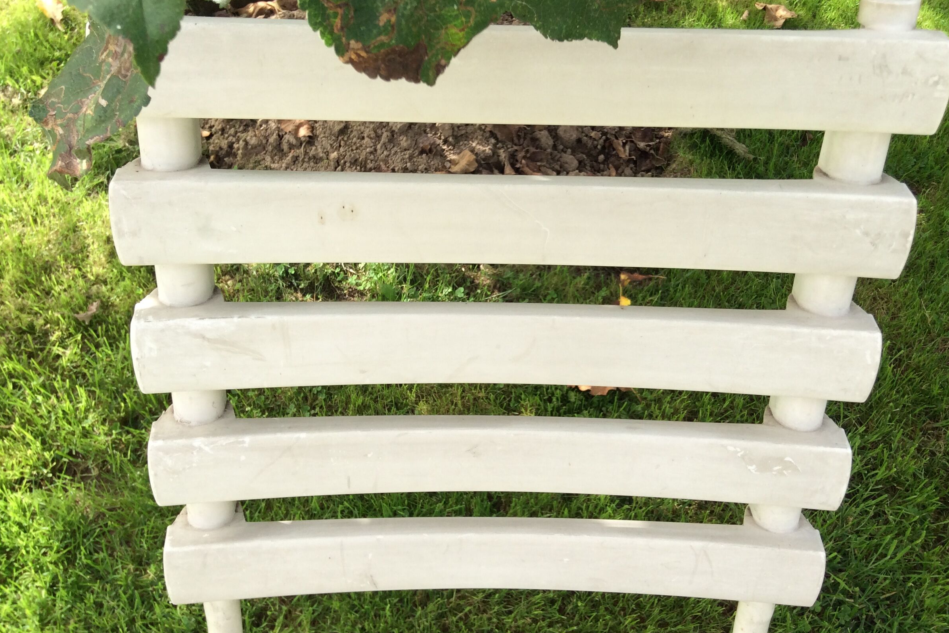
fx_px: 949
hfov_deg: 53.1
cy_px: 319
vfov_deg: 36.9
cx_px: 467
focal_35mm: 36
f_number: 2.4
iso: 32
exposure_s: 1/309
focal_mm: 3.3
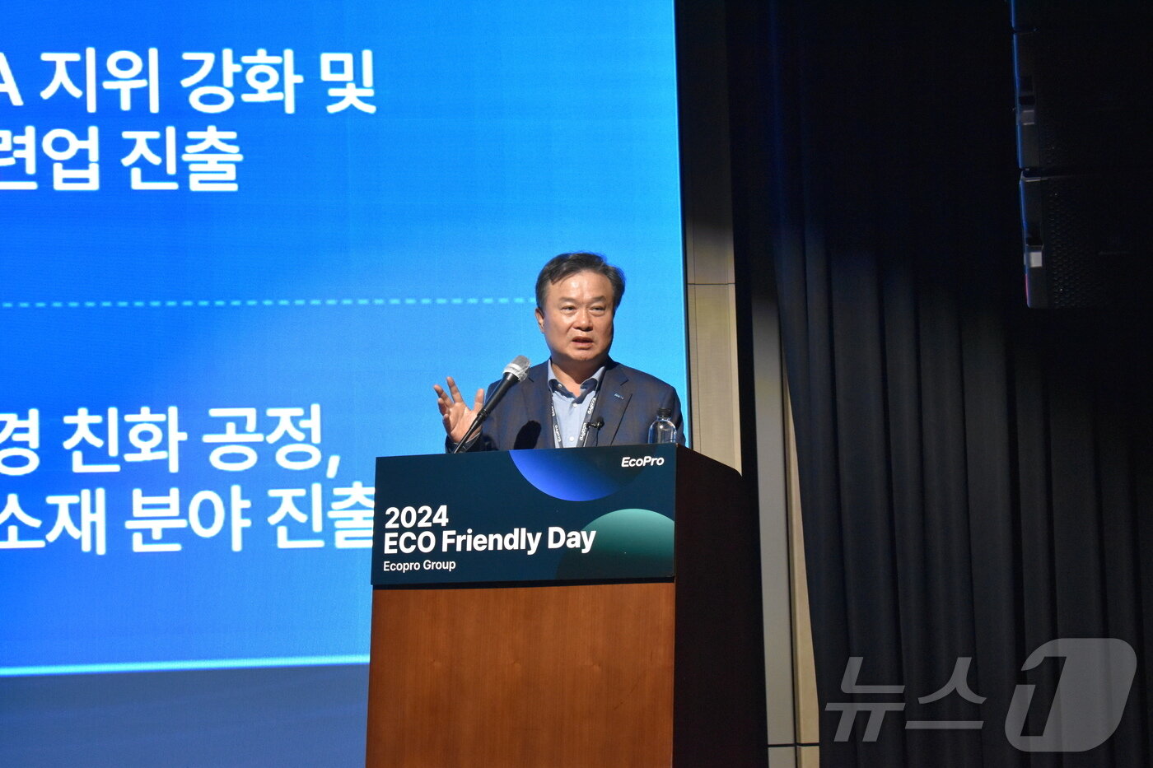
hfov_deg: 24.6
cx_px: 576
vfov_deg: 16.5
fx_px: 2642
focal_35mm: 82
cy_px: 384
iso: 3200
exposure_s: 1/125
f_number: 5.6
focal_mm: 55
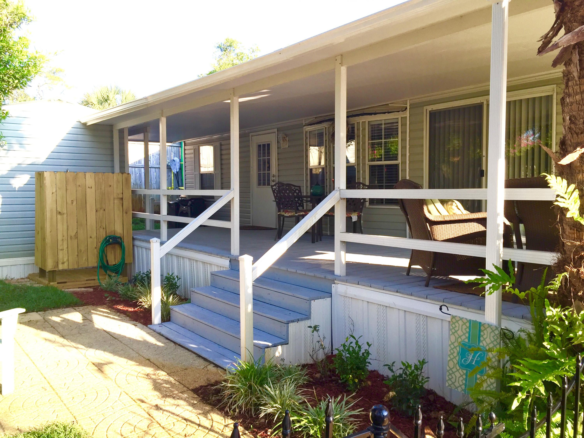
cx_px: 292
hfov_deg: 61.7
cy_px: 219
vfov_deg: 48.2
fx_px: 489
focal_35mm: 29
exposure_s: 1/471
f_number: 2.2
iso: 32
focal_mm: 4.15
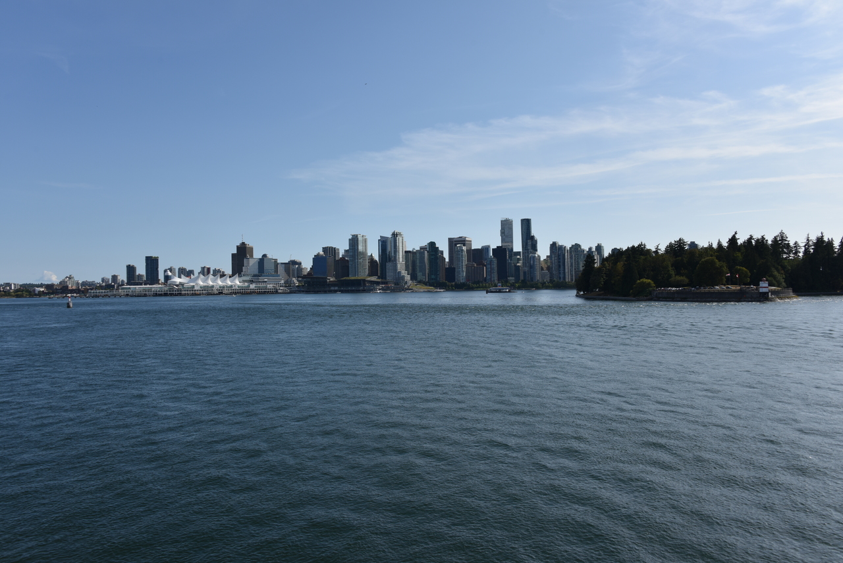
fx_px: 656
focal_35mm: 28
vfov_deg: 46.4
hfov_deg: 65.5
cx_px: 422
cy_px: 282
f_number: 9
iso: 100
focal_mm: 28
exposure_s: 1/320
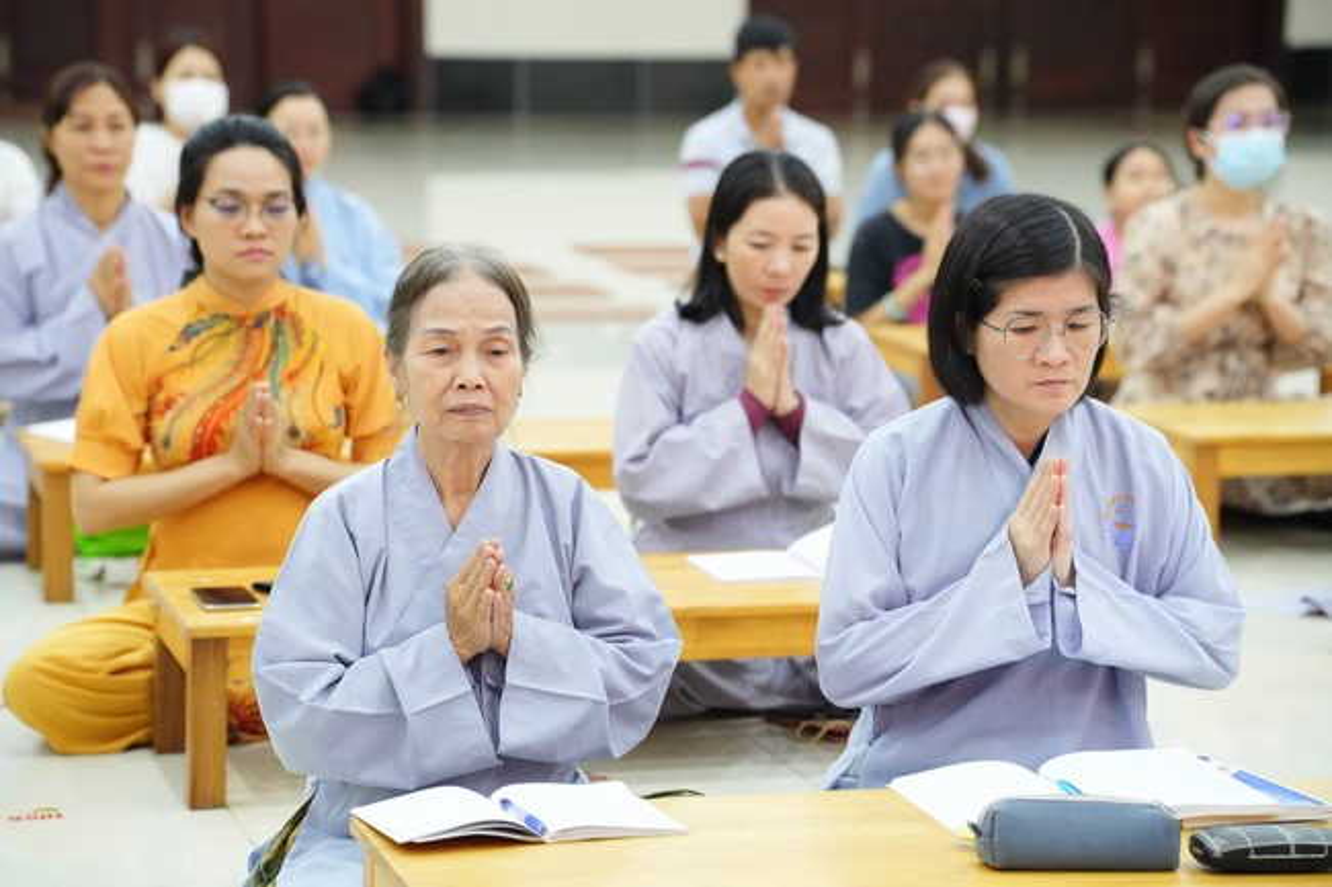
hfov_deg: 19.8
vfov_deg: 13.3
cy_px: 444
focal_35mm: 103
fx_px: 3810
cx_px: 666
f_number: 4
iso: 8000
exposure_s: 1/200
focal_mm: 103
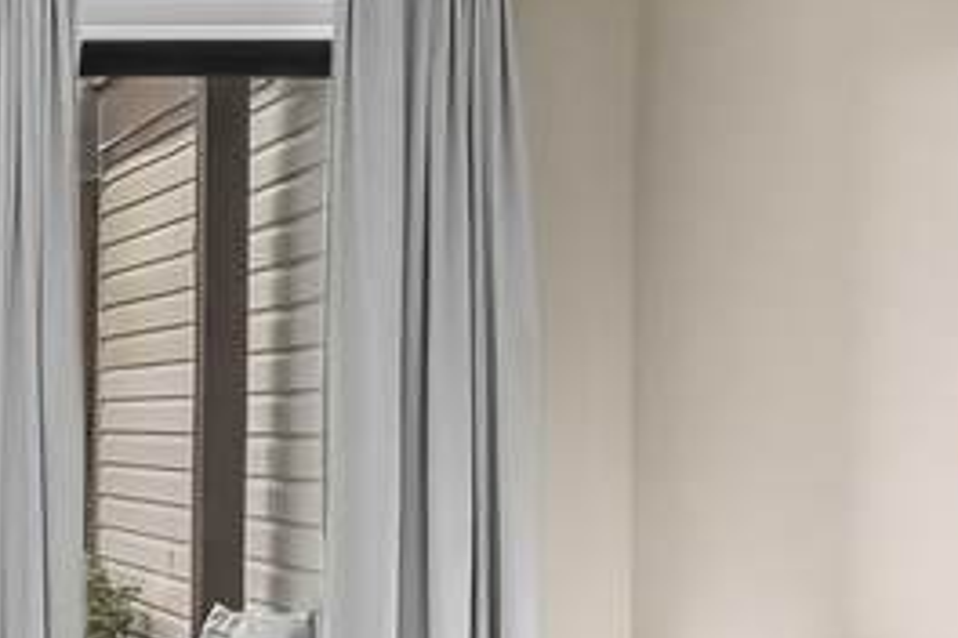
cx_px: -145
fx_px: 1809
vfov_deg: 20.0
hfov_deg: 26.8
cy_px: 408
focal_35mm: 68
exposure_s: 1
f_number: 8
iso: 400
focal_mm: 14
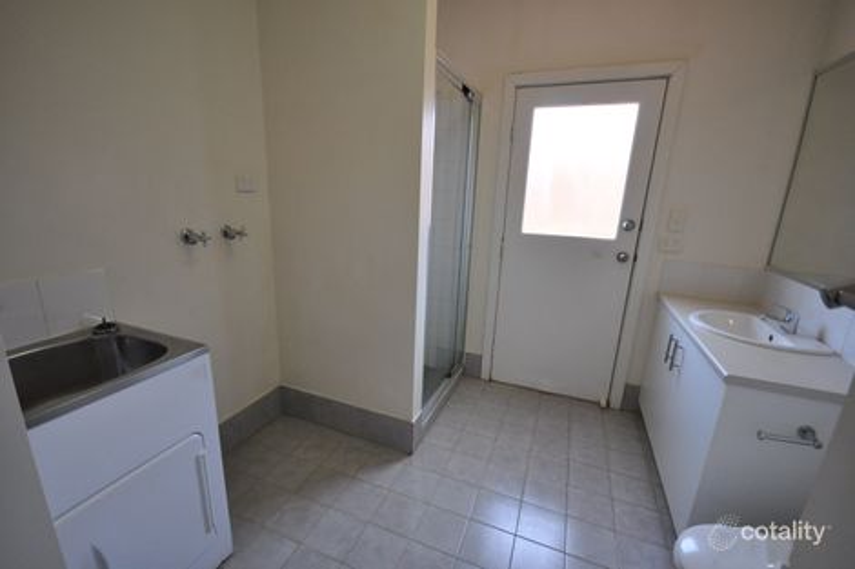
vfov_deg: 77.3
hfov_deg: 100.4
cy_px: 284
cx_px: 428
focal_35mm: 15
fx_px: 356
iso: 1250
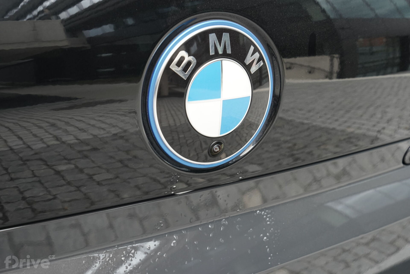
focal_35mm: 48
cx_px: 205
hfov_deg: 41.1
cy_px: 137
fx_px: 547
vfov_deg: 28.1
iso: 1600
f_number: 9
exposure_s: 1/160
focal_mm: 48
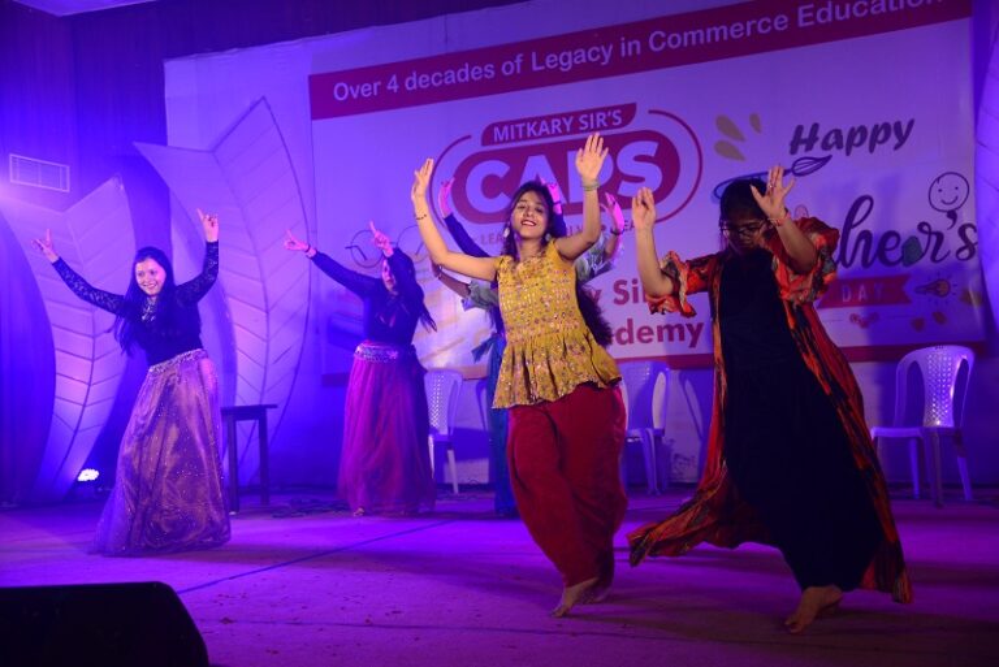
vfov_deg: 27.0
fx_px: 1388
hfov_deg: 39.6
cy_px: 334
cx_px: 500
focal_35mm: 50
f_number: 4
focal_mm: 50
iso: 1600
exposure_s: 1/400
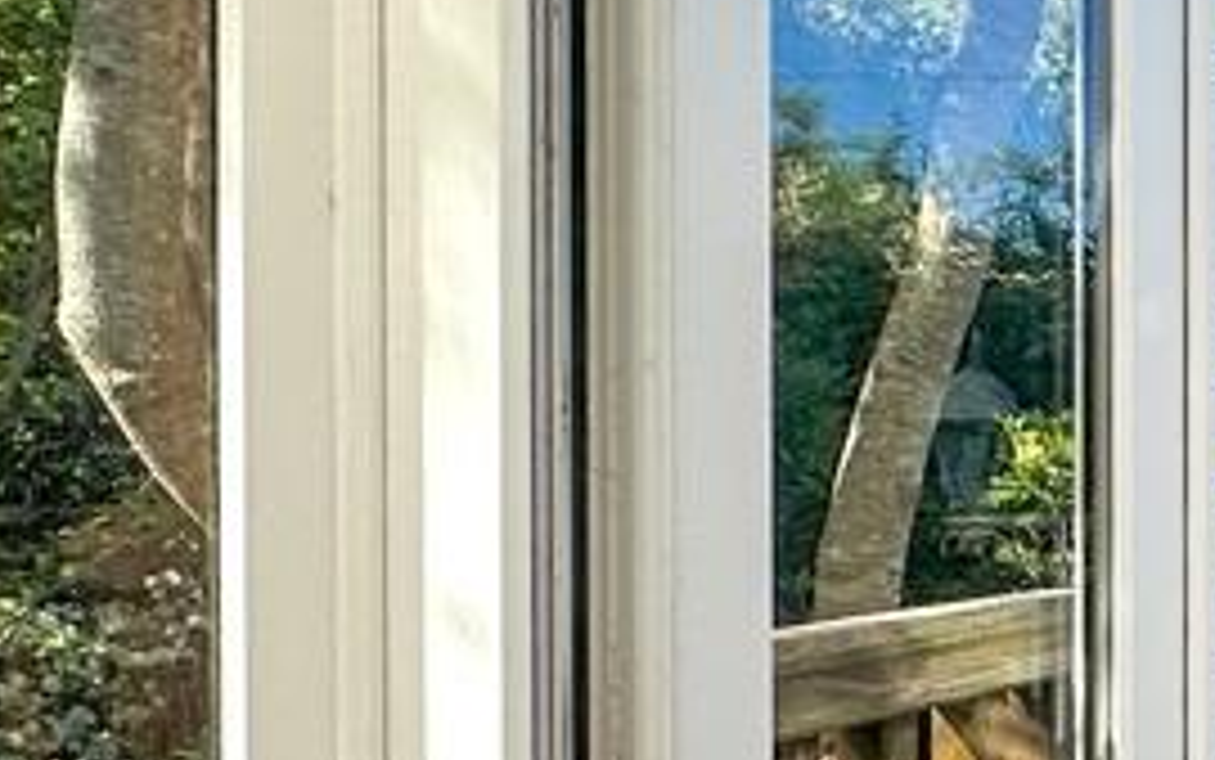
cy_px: 679
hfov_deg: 28.6
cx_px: 1660
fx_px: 1822
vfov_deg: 23.0
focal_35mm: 55
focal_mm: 2.22
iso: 50
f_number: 2.2
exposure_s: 1/734
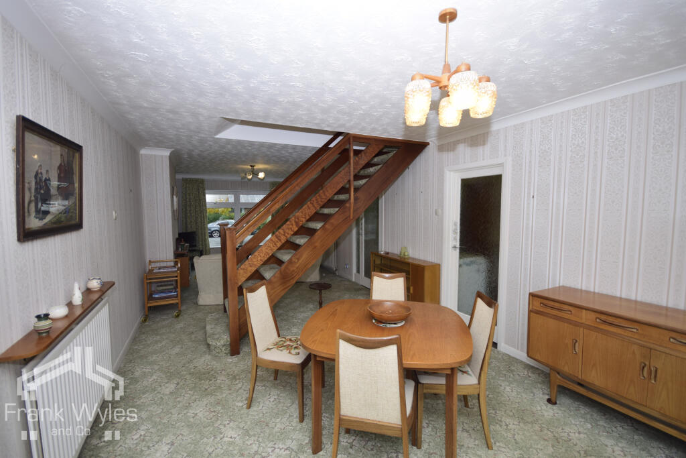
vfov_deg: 77.3
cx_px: 343
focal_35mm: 15
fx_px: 286
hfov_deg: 100.4
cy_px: 229
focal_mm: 10
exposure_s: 1/160
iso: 250
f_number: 4
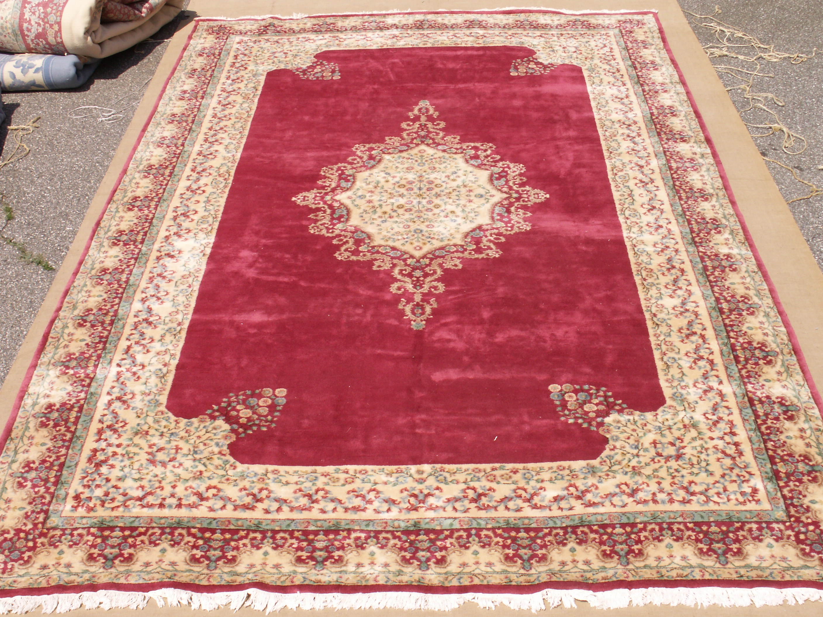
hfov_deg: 38.9
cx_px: 412
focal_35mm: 49
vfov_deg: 29.7
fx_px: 1165
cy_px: 308
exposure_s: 1/250
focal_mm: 8.14
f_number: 8
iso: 50
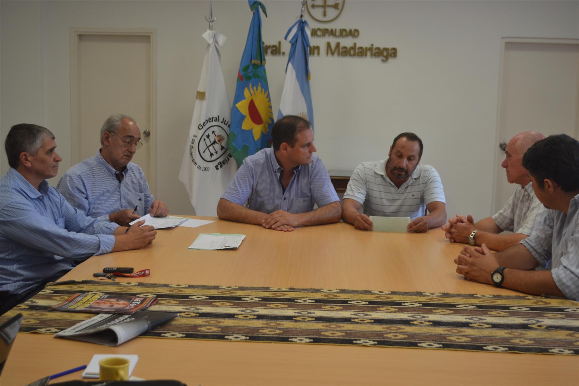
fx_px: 724
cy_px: 193
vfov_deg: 29.9
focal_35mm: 45
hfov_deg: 43.6
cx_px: 290
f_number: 5
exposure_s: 1/100
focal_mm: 30
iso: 400
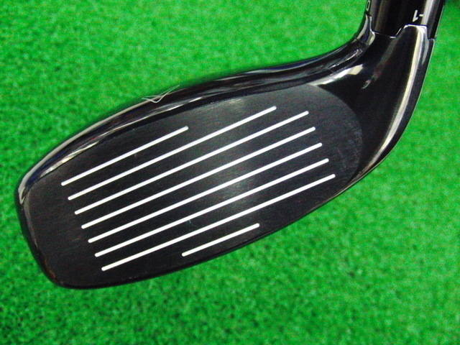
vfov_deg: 38.7
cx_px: 230
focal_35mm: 37
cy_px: 172
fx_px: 492
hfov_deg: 50.1
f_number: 3.6
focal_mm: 6.42
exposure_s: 1/160
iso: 3200
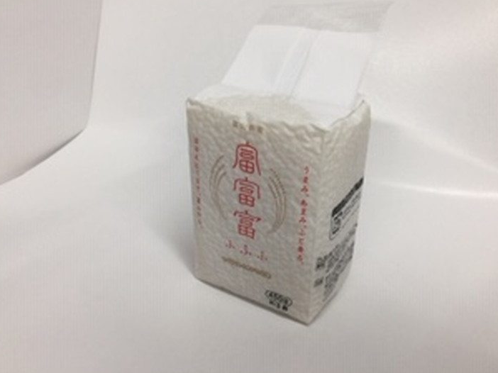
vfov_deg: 45.4
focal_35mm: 31
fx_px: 446
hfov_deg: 58.4
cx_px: 258
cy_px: 182
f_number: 2.2
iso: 32
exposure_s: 1/40
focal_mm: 4.15
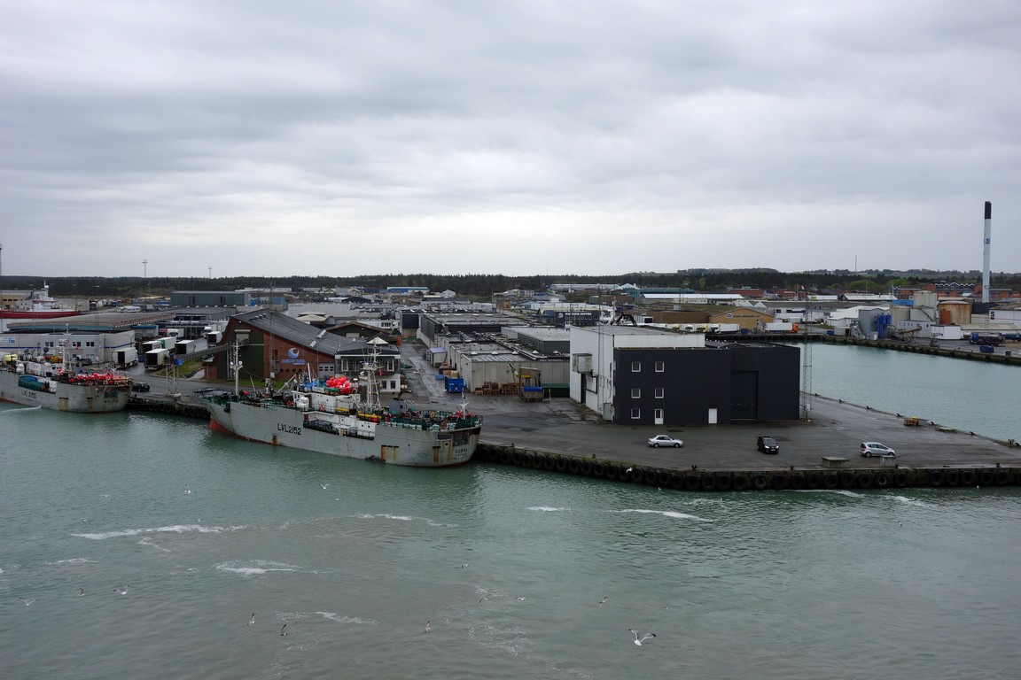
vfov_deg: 33.4
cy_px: 340
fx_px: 1134
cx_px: 510
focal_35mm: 40
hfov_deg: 48.5
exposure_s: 1/250
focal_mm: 14.93
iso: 125
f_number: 5.6
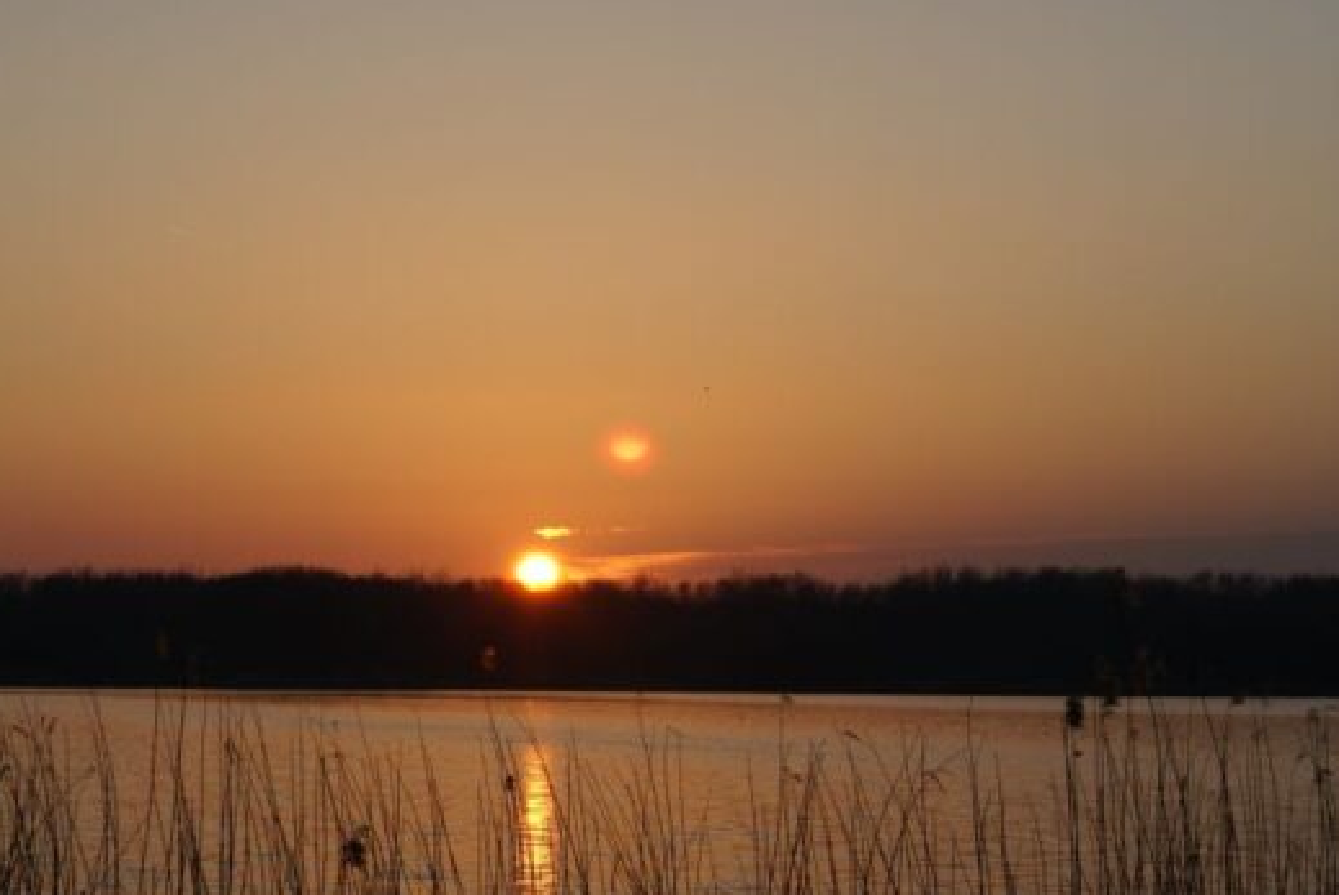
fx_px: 3871
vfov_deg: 13.2
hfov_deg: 19.6
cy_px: 512
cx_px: 599
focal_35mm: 104
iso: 100
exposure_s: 1/125
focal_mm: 60
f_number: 10
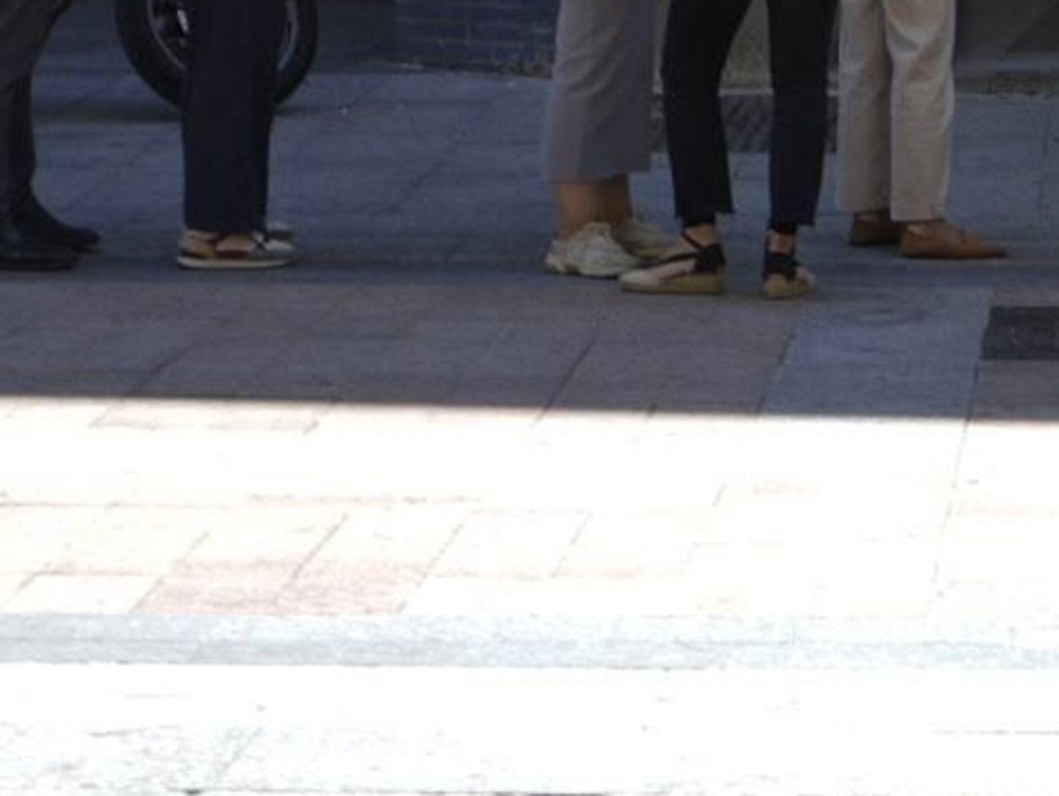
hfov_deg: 12.0
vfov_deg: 9.1
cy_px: -392
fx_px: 4899
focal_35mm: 160
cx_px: 1300
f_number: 5.6
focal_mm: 49
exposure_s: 1/100
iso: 50
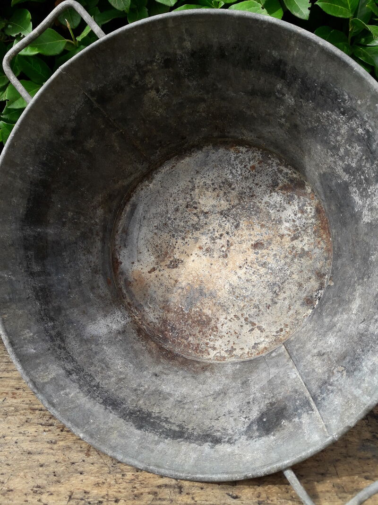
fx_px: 408
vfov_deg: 63.4
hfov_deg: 49.7
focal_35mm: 28
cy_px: 252
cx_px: 189
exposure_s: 1/504
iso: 40
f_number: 1.9
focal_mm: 3.7
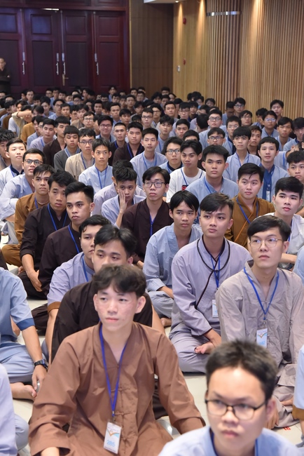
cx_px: 152
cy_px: 228
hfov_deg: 20.9
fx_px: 822
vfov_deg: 30.9
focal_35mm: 65
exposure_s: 1/125
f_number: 5
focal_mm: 65
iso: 2500
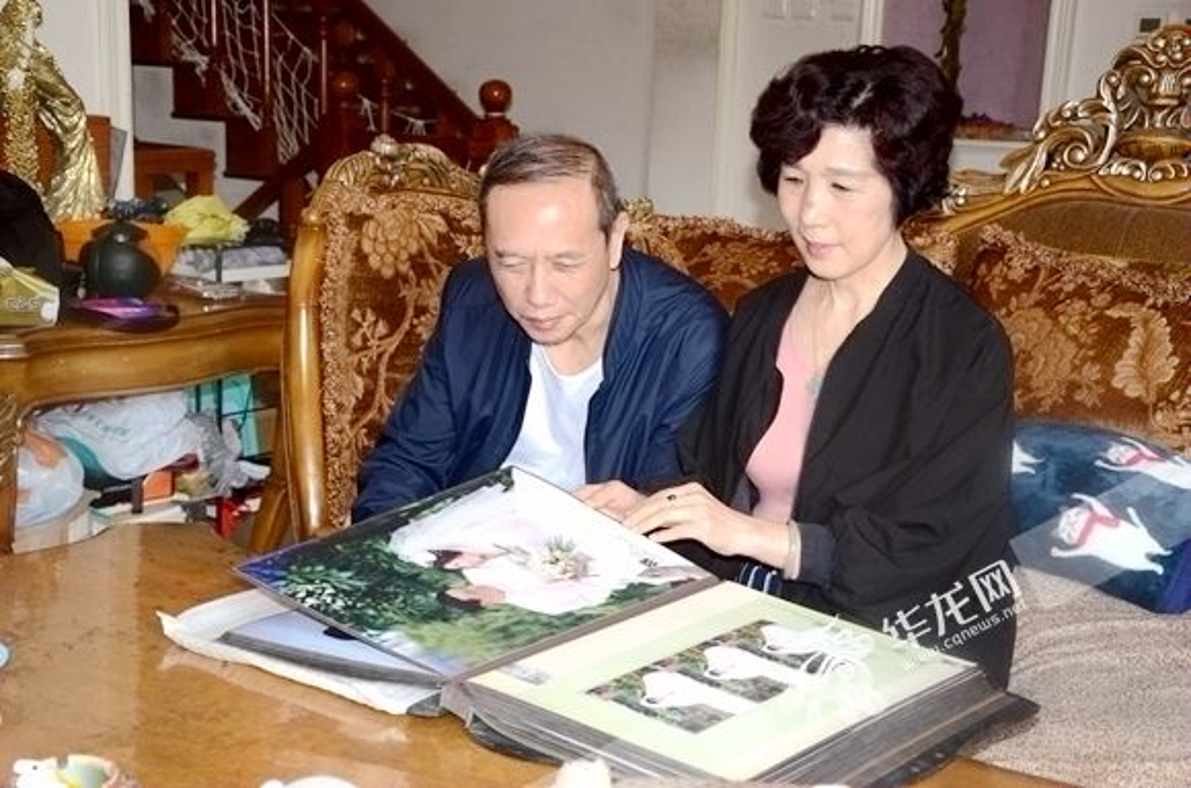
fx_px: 1882
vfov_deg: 23.7
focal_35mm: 57
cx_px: 596
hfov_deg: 35.1
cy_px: 394
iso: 1600
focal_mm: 38
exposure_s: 1/125
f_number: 5
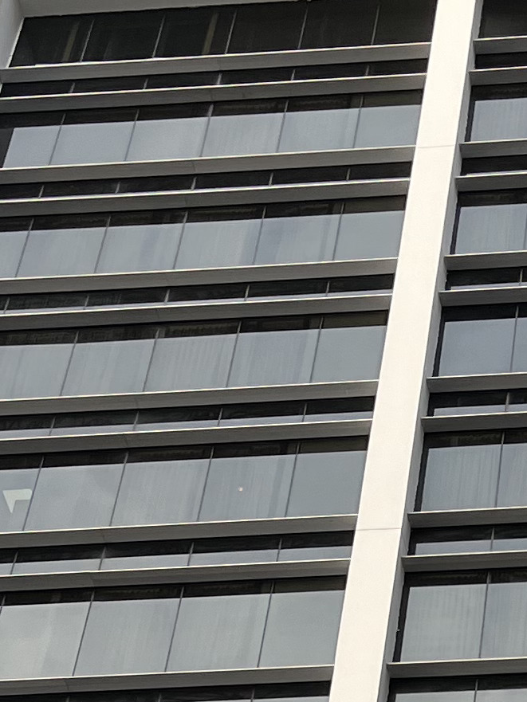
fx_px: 2415
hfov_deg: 12.1
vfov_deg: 14.6
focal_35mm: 119
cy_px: 1237
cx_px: 682
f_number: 1.6
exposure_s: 1/539
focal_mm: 5.1
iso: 50
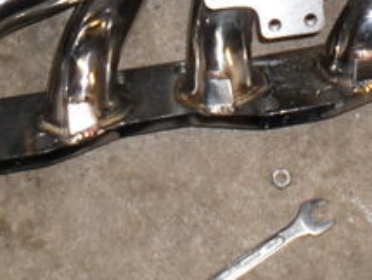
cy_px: 3
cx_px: 358
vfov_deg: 14.1
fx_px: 1120
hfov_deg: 18.4
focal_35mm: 104
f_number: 3.2
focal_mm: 6.3
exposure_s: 1/45
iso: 200
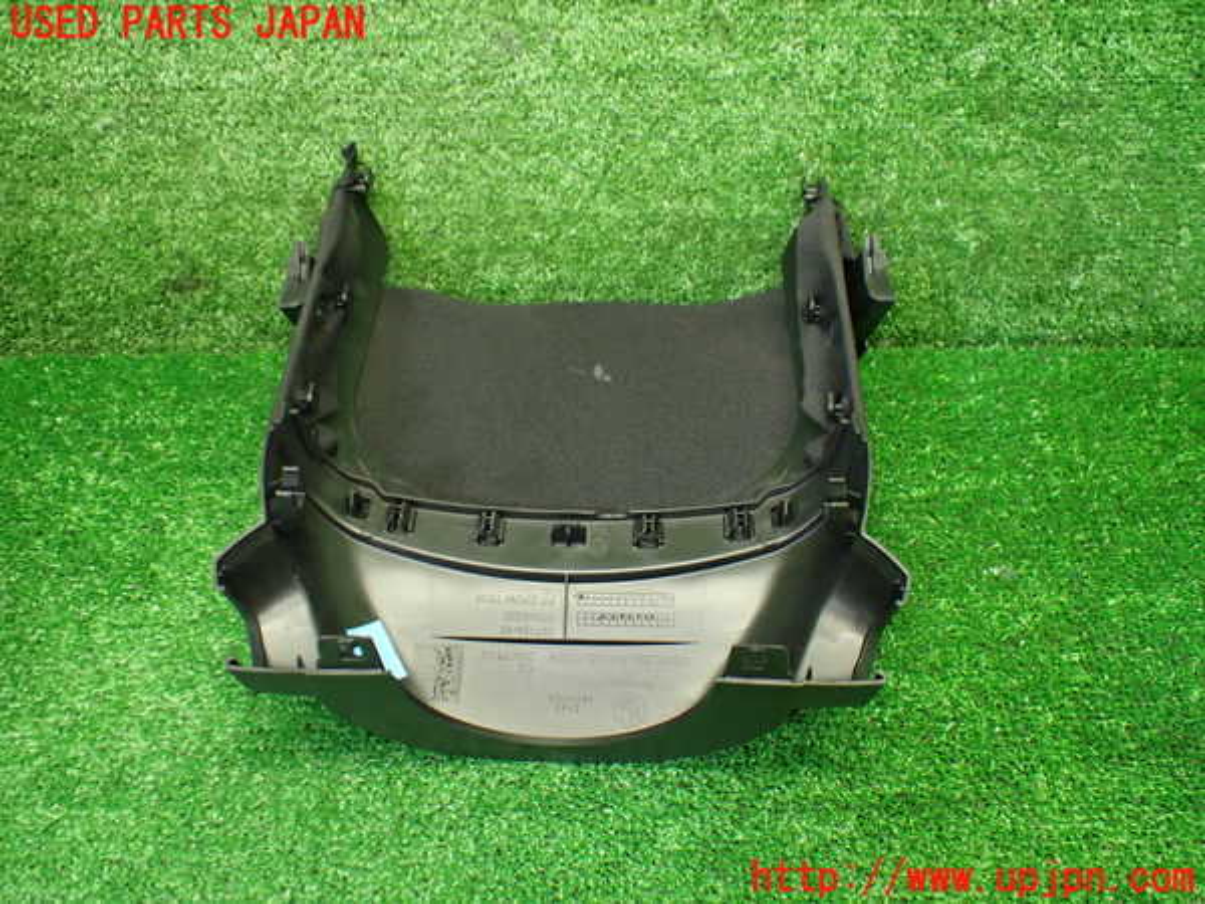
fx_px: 1044
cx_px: 602
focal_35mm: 30
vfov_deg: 46.8
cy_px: 452
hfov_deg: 60.0
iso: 800
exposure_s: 1/100
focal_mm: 5.4
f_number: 2.3
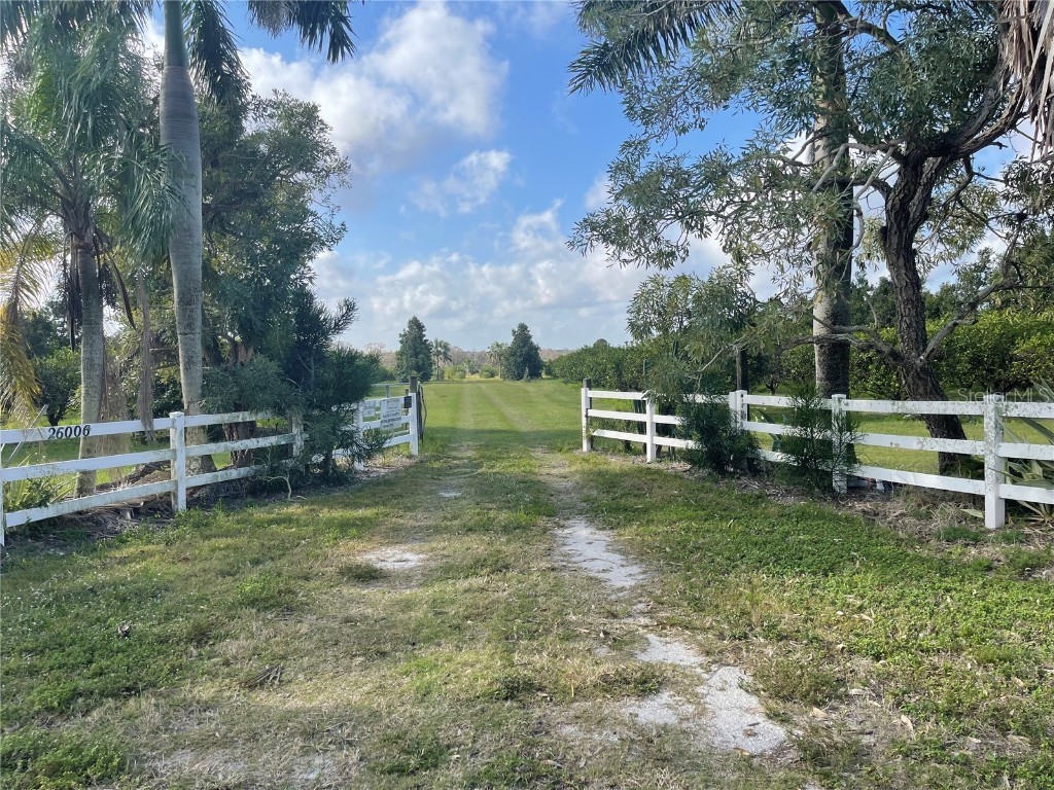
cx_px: 527
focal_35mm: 25
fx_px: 761
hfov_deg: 69.4
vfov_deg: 54.9
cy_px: 395
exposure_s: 1/2545
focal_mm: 5.1
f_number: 1.6
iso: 32
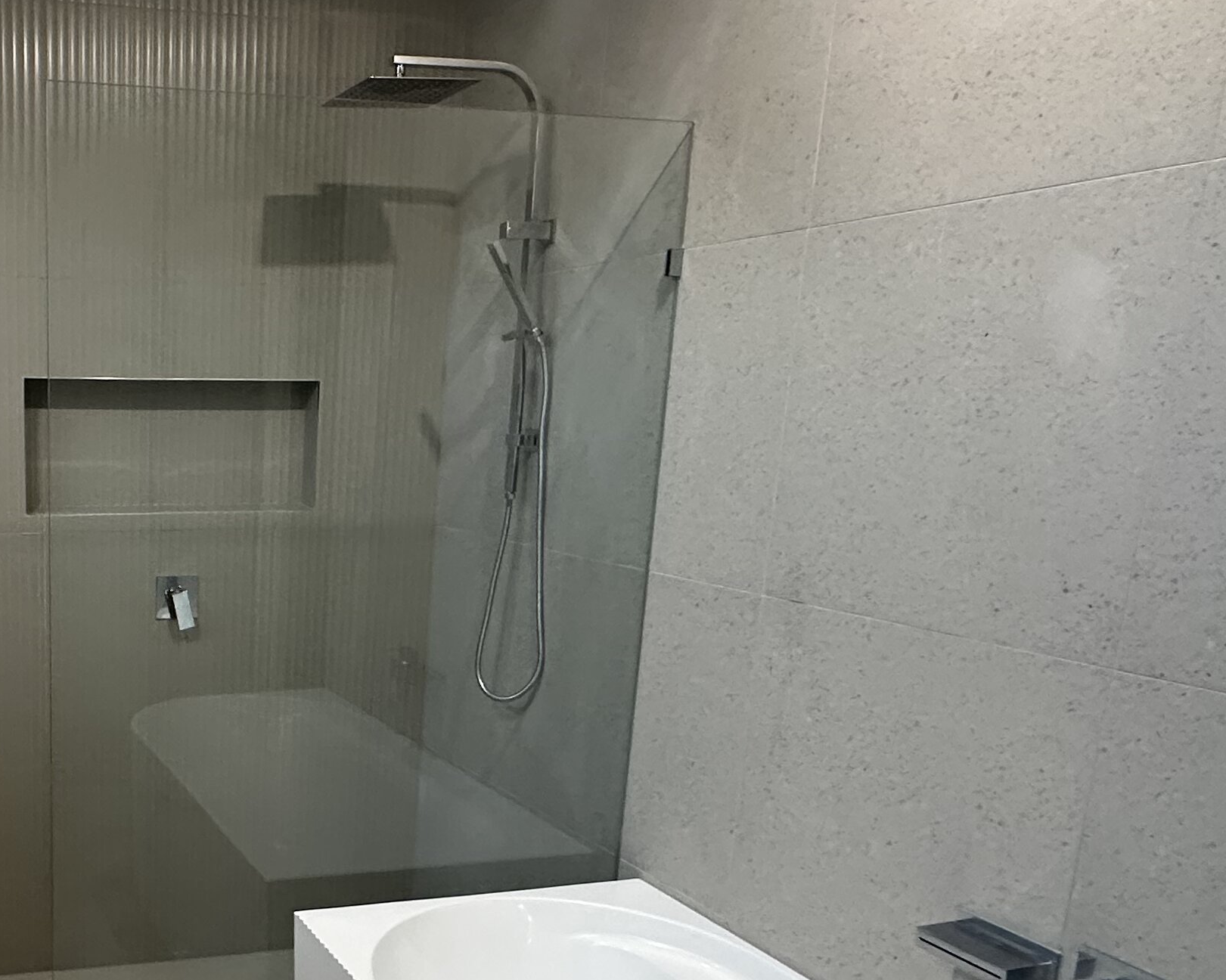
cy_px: 664
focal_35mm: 34
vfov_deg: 42.7
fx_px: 1233
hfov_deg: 47.5
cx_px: 125
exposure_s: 1/50
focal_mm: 2.22
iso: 250
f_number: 2.2
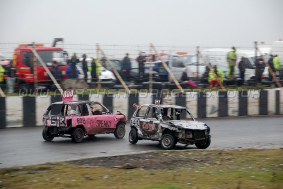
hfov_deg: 17.5
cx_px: 142
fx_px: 919
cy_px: 94
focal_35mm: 117
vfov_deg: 11.7
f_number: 5.6
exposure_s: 1/80
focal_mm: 78
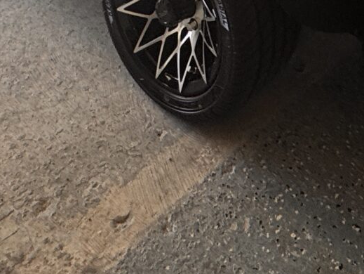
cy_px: -360
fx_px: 726
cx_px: 413
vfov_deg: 14.7
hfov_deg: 25.8
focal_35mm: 69
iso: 50
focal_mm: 2.22
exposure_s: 1/99
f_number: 2.2
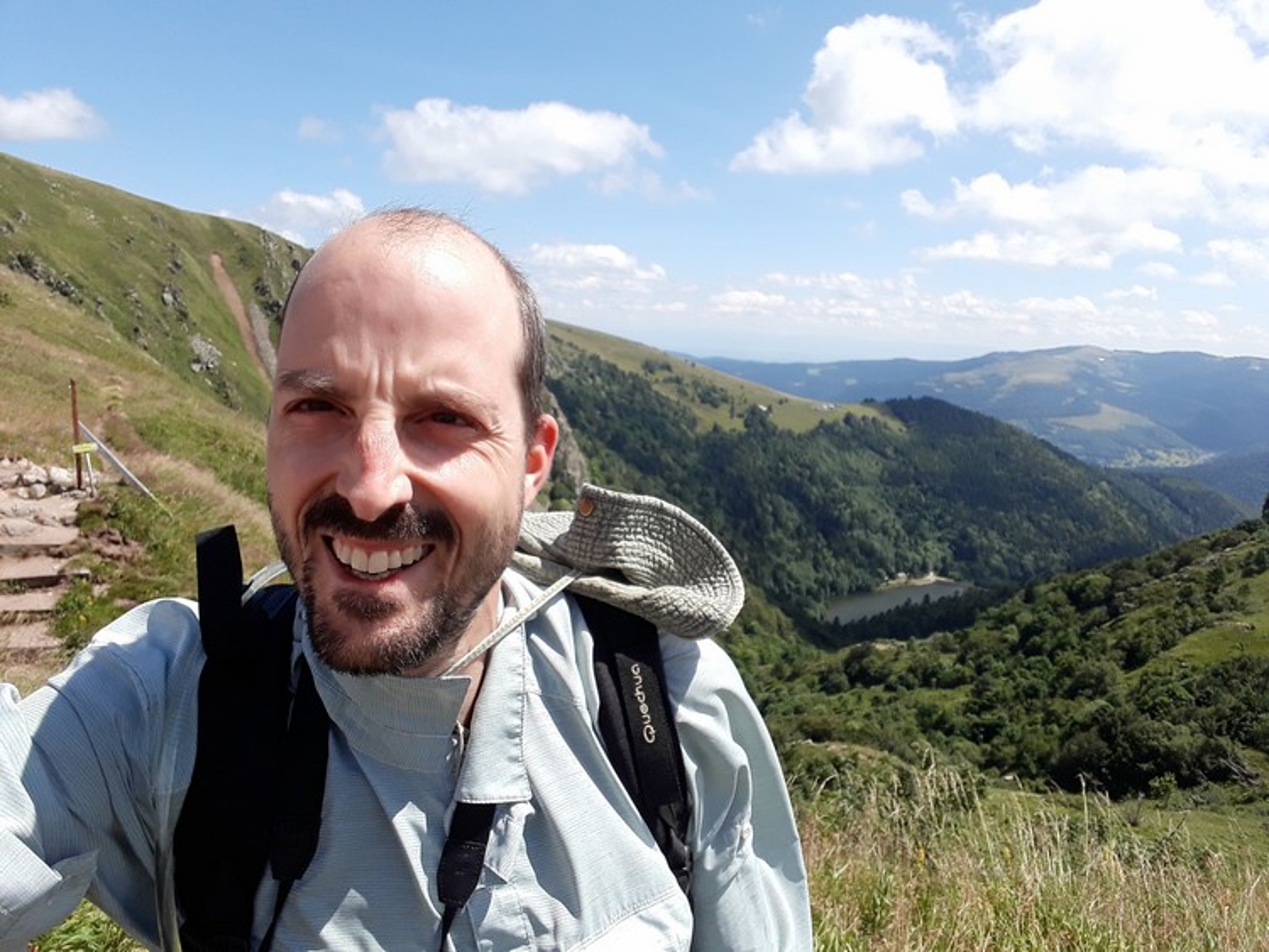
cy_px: 476
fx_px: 1137
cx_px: 634
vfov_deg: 45.5
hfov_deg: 58.3
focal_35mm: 31
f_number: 1.9
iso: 50
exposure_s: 1/1325
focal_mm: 2.91
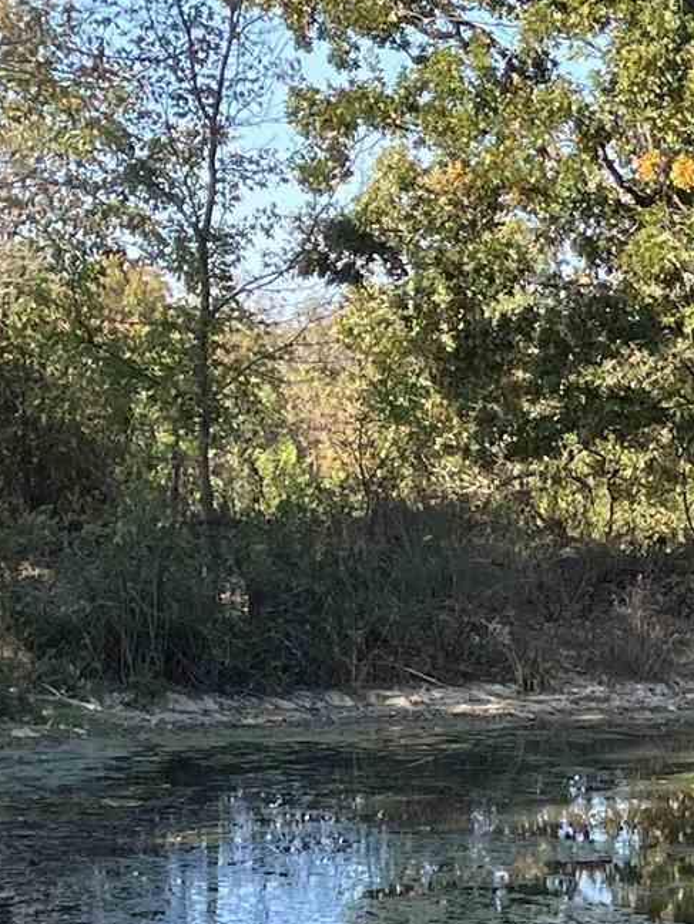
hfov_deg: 11.3
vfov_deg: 15.6
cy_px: 980
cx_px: 1176
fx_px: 3287
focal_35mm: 123
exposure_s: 1/756
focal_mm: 5.1
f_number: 1.6
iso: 50
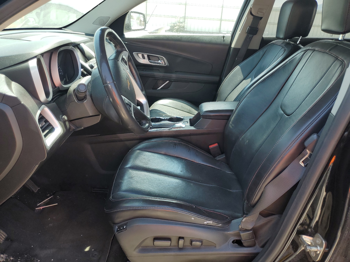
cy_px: 131
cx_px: 175
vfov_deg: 53.1
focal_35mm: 26
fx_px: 263
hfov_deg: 67.3
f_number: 1.5
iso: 50
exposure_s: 1/435
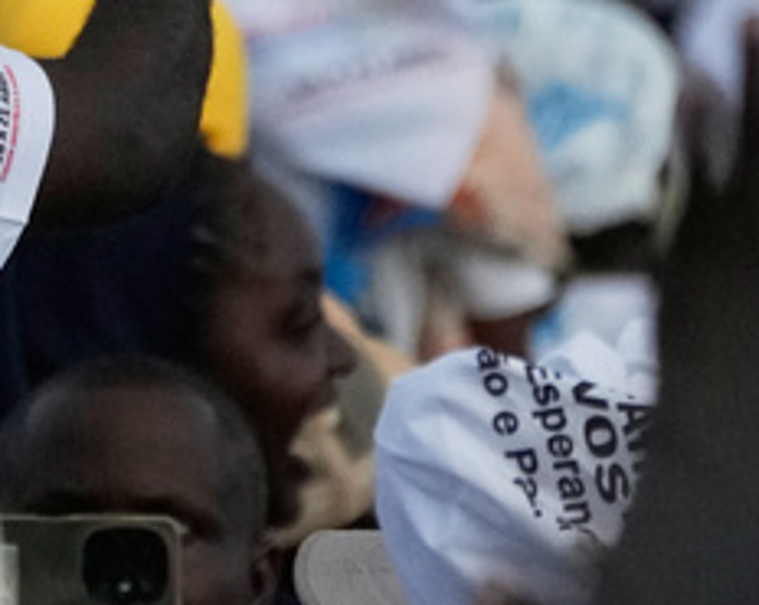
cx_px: -324
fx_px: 55796
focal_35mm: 2487
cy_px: -114
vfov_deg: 0.6
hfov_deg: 0.8
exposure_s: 1/10000
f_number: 5.6
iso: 2500
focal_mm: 400
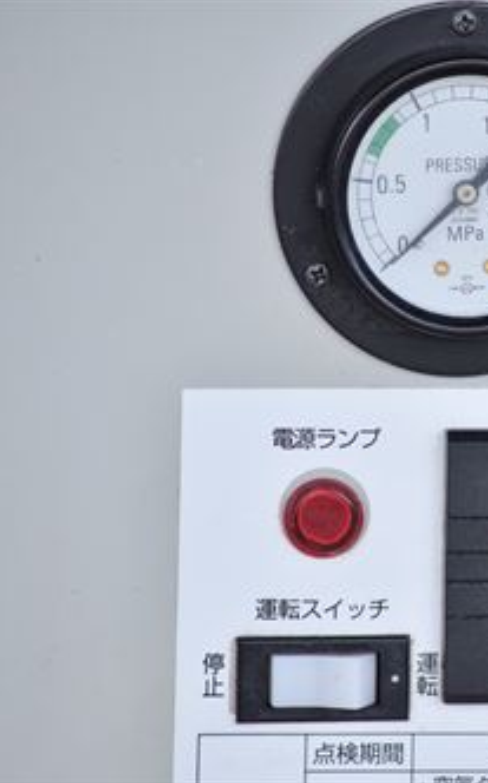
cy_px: 392
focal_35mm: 553
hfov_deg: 2.4
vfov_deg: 3.8
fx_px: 11788
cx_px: 471
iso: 1250
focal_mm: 240
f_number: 6.3
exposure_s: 1/1000
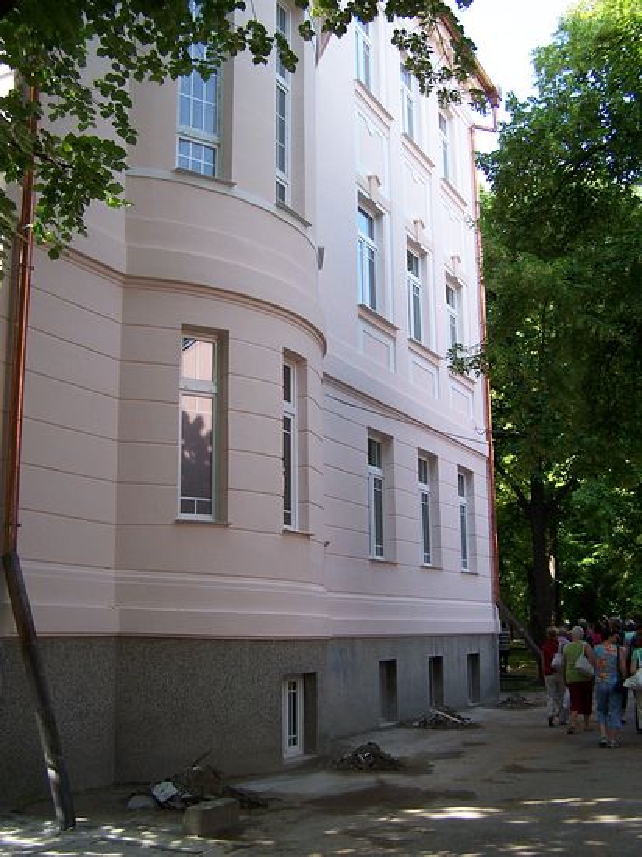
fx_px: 940
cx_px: 321
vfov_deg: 49.0
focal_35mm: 38
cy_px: 428
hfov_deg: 37.7
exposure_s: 1/250
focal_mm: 6.3
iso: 80
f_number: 2.8
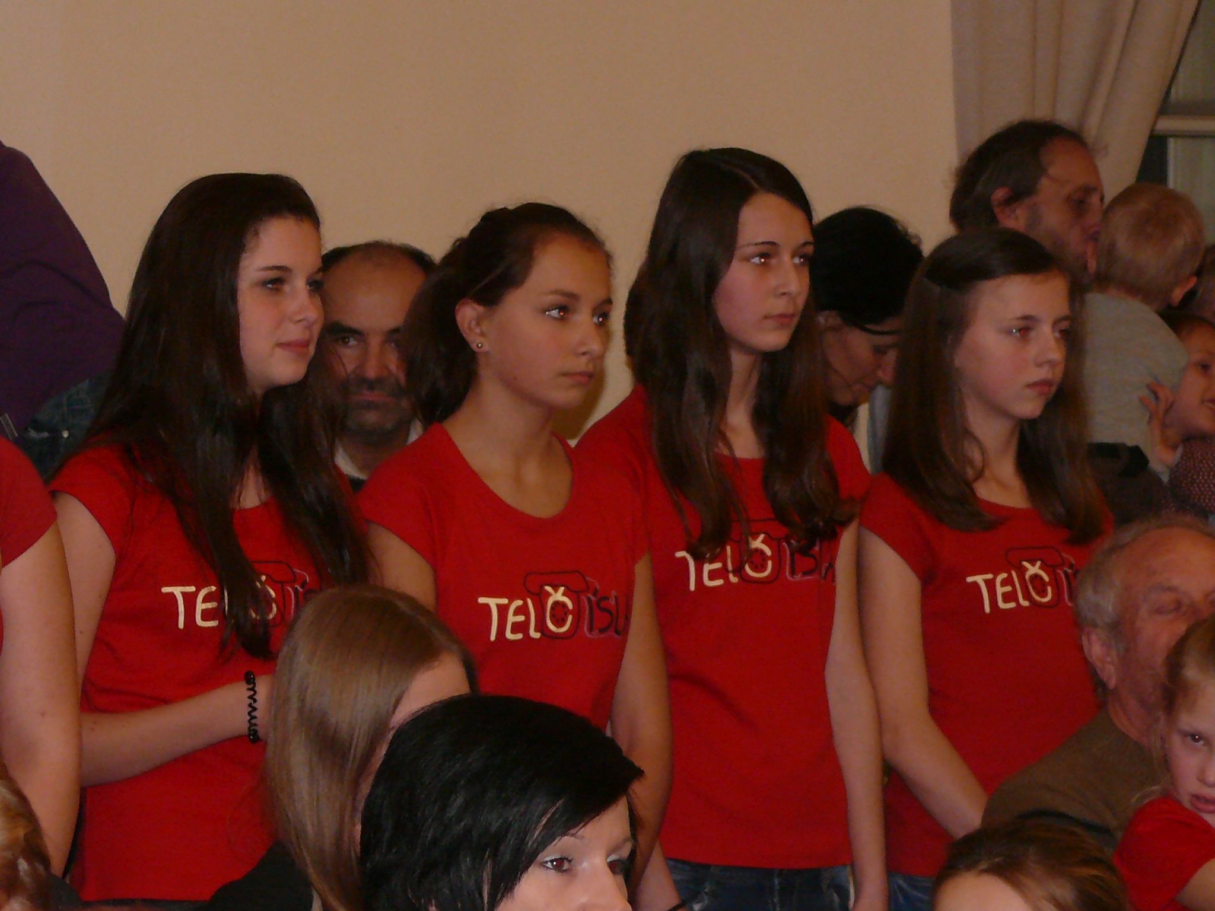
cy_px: 456
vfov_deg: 8.2
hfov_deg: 11.0
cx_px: 608
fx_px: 6318
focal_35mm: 180
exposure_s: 1/30
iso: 200
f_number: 3.2
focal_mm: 21.3
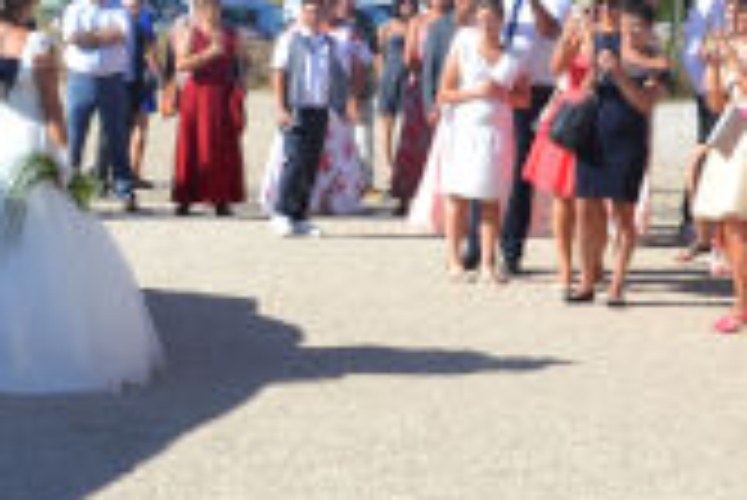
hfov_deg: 17.2
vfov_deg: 12.0
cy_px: 342
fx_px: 2363
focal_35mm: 114
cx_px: -130
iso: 100
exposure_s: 1/200
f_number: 7.1
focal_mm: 21
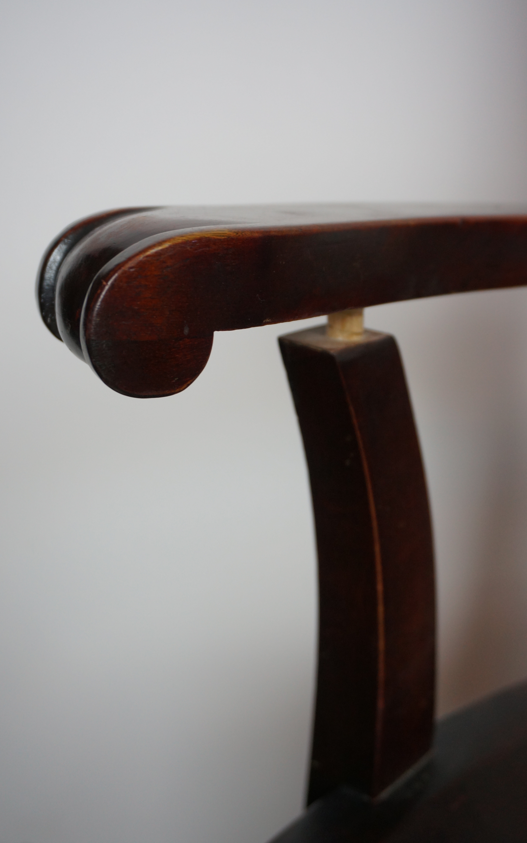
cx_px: 253
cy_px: 422
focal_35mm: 42
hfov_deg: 30.9
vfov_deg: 47.7
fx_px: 954
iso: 400
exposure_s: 1/60
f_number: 4.5
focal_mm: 27
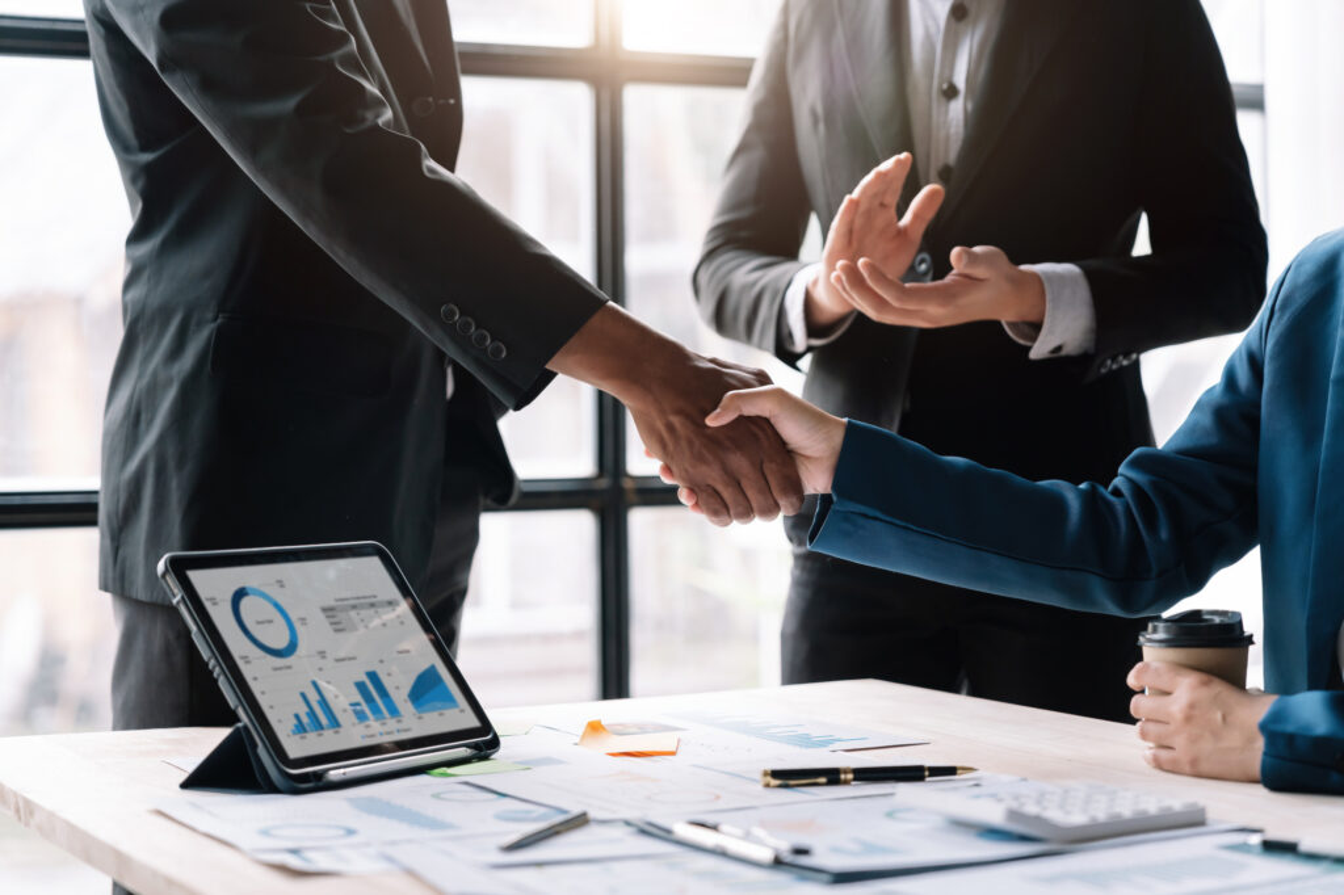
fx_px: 2612
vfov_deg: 19.4
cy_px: 448
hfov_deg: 28.9
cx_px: 672
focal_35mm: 70
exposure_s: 1/320
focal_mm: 70
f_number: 2.8
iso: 1250
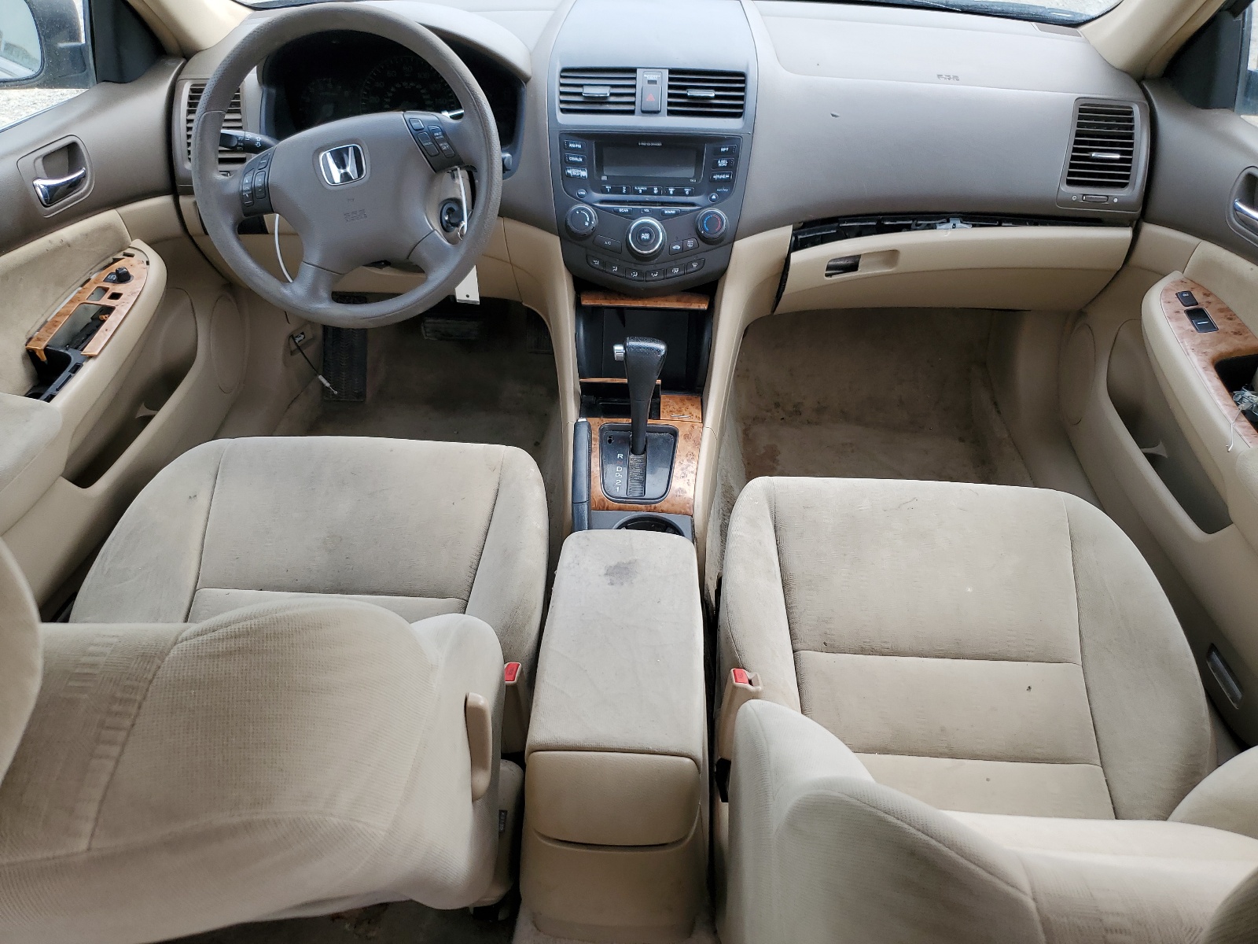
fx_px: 945
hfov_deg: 67.3
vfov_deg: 53.1
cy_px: 472
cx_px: 629
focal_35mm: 26
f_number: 1.5
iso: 50
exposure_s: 1/417
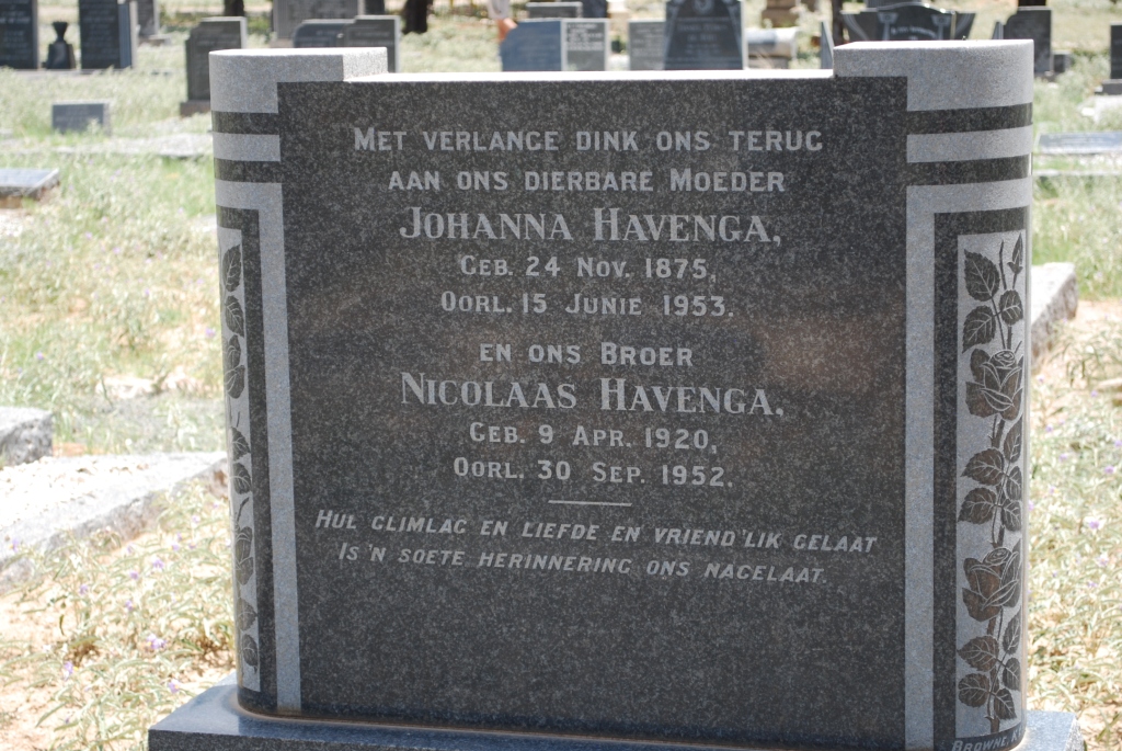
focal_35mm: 82
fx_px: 2574
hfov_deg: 24.6
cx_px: 561
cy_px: 376
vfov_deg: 16.6
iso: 110
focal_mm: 55
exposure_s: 1/125
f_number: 5.6
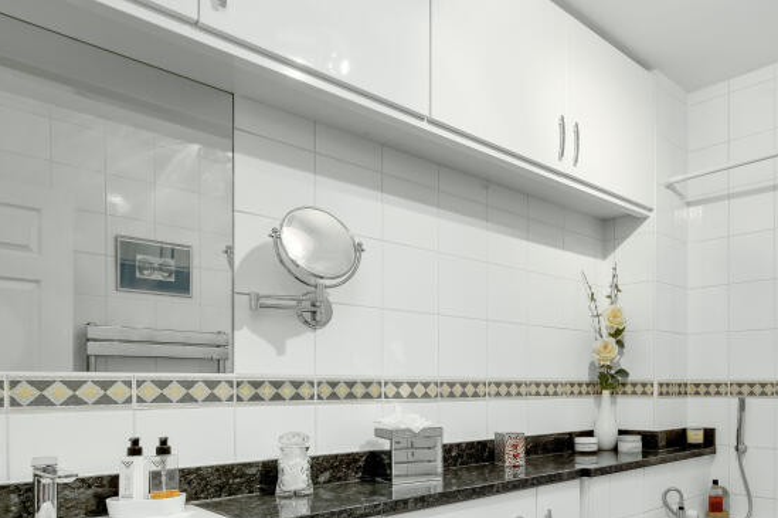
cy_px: 392
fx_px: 605
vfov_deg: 44.7
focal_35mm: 28
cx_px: 599
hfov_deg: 61.2
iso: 400
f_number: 11
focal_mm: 15
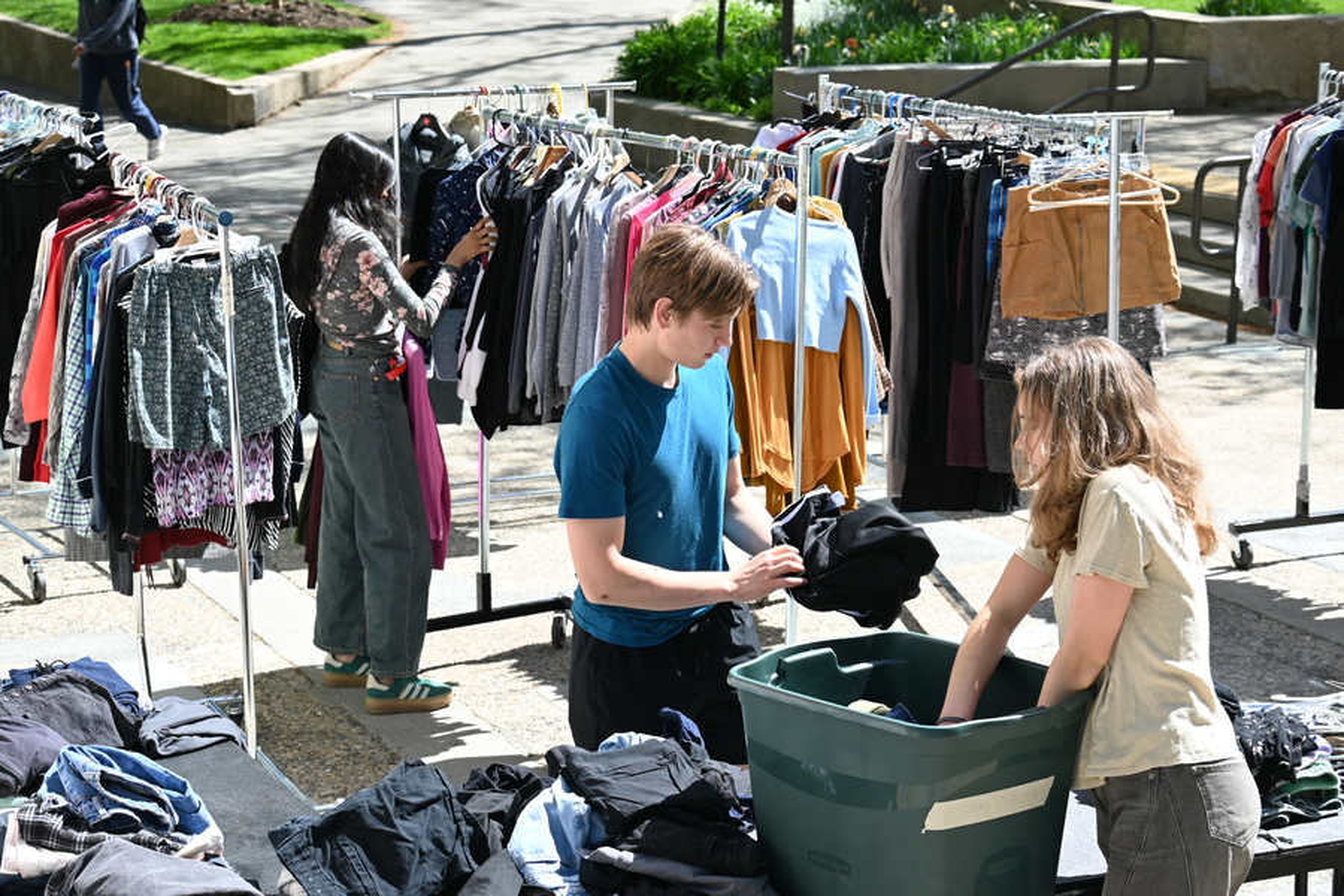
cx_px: 672
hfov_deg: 24.2
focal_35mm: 84
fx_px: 3136
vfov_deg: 16.3
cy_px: 448
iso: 140
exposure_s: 1/250
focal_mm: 56
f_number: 5.6
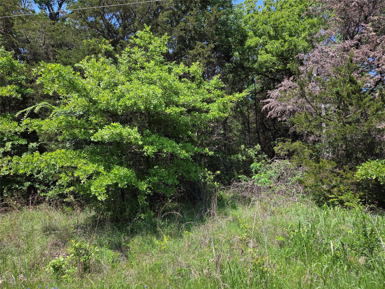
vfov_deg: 58.9
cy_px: 144
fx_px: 256
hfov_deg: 73.9
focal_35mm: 23
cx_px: 192
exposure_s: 1/2228
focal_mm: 5.4
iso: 80
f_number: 1.8
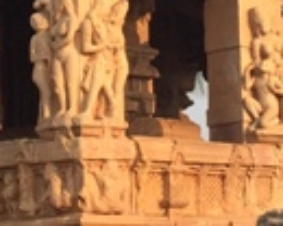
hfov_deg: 10.4
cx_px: 59
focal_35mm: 185
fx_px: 1550
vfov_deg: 8.3
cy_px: -9
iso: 32
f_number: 2.2
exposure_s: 1/628
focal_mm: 4.15
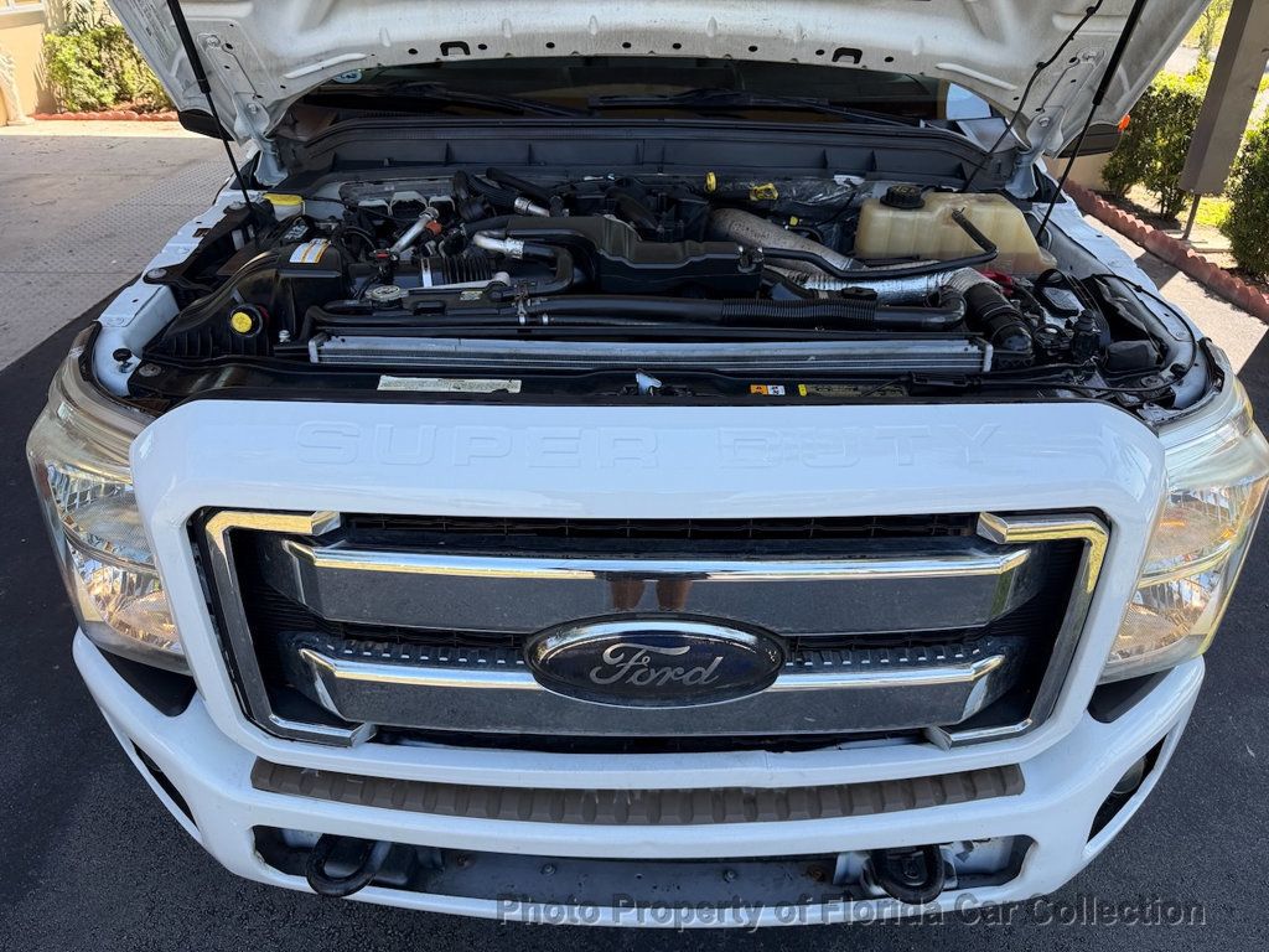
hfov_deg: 71.6
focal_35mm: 24
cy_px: 476
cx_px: 634
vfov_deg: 56.8
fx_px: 880
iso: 80
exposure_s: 1/796
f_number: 1.78
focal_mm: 6.76
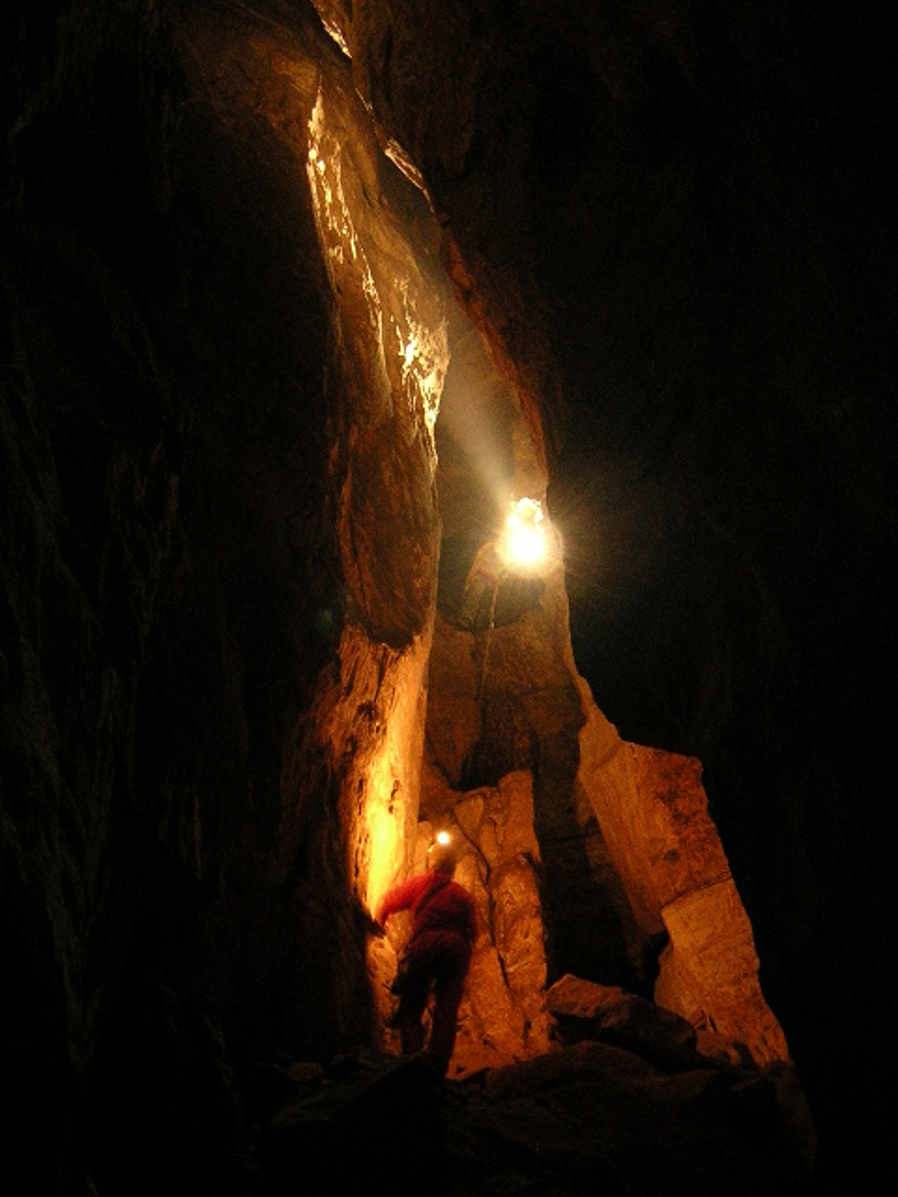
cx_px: 449
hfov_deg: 39.7
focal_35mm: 36
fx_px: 1245
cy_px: 598
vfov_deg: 51.4
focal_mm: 4.7
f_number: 2.6
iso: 400
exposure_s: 2
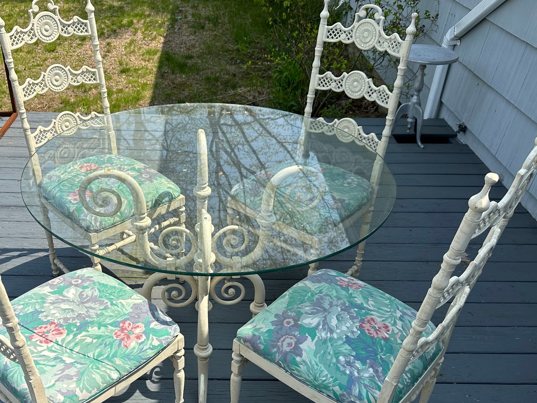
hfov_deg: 52.2
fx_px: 543
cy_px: 257
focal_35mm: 35
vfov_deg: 40.4
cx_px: 210
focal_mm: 6.86
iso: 80
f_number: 1.78
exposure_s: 1/3472
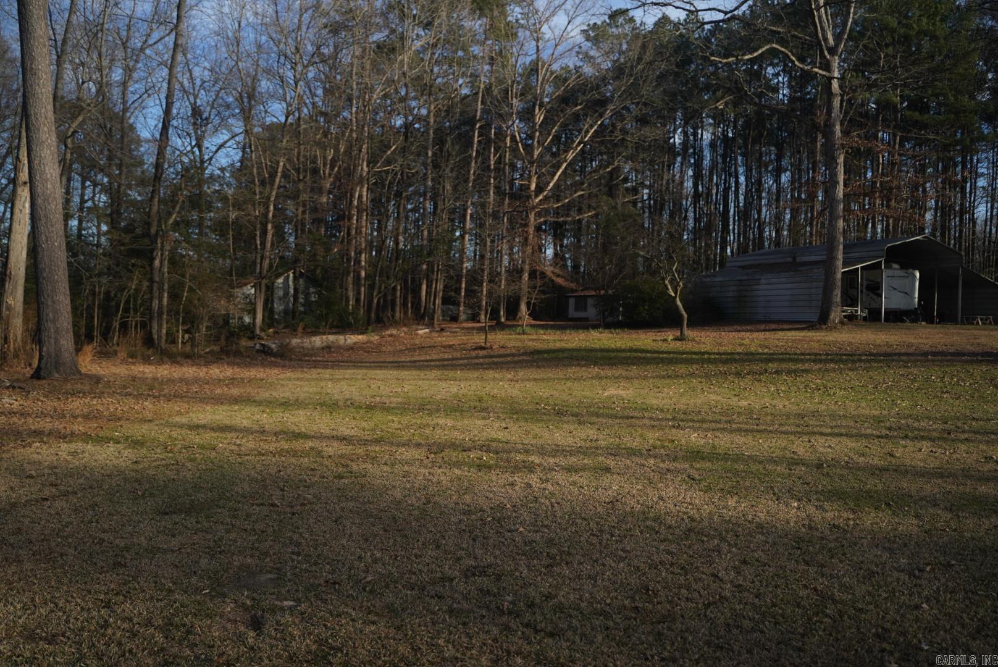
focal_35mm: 29
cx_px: 499
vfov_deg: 45.0
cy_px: 334
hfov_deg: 63.6
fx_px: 804
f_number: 2.8
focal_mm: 29
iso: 800
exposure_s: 1/8000
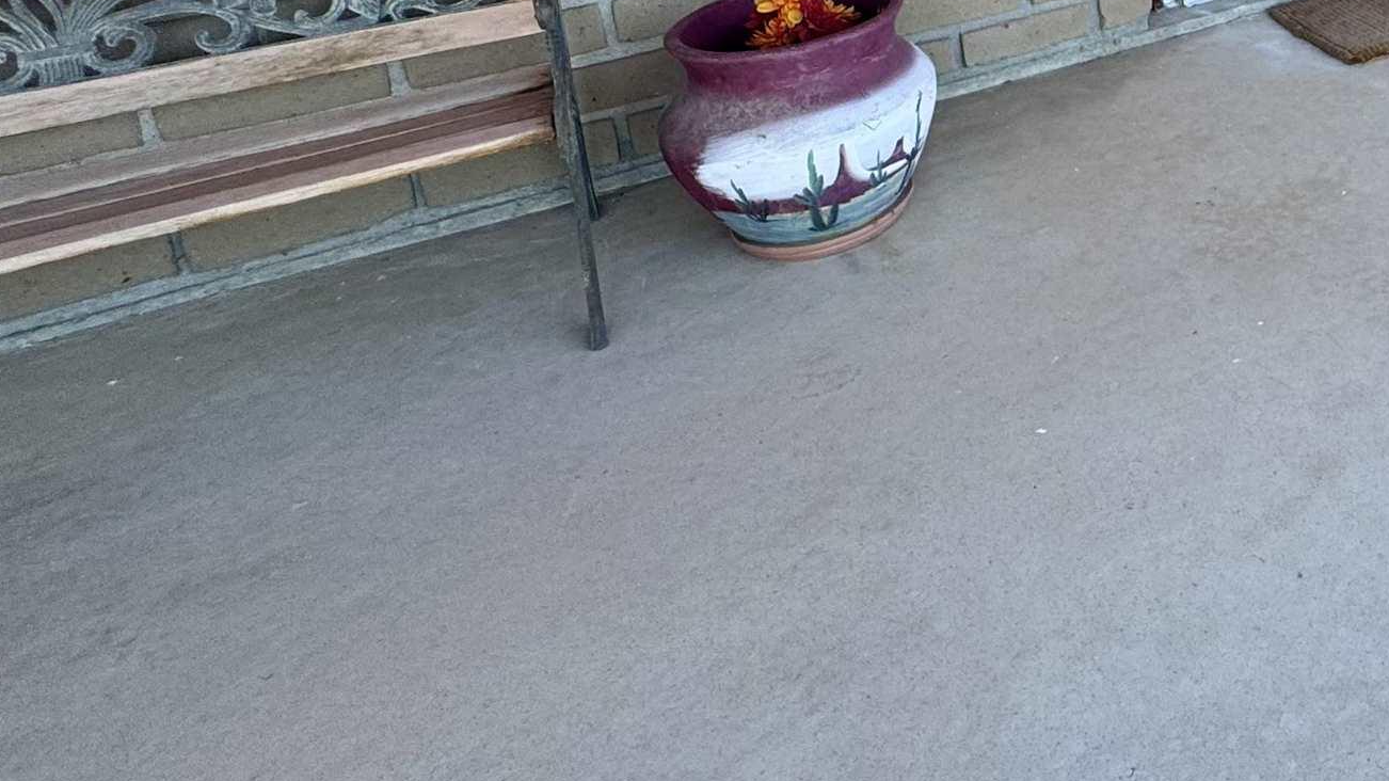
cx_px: 1546
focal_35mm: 36
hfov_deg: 42.6
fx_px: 1326
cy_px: -171
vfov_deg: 28.3
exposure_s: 1/104
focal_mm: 2.22
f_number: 2.2
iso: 40
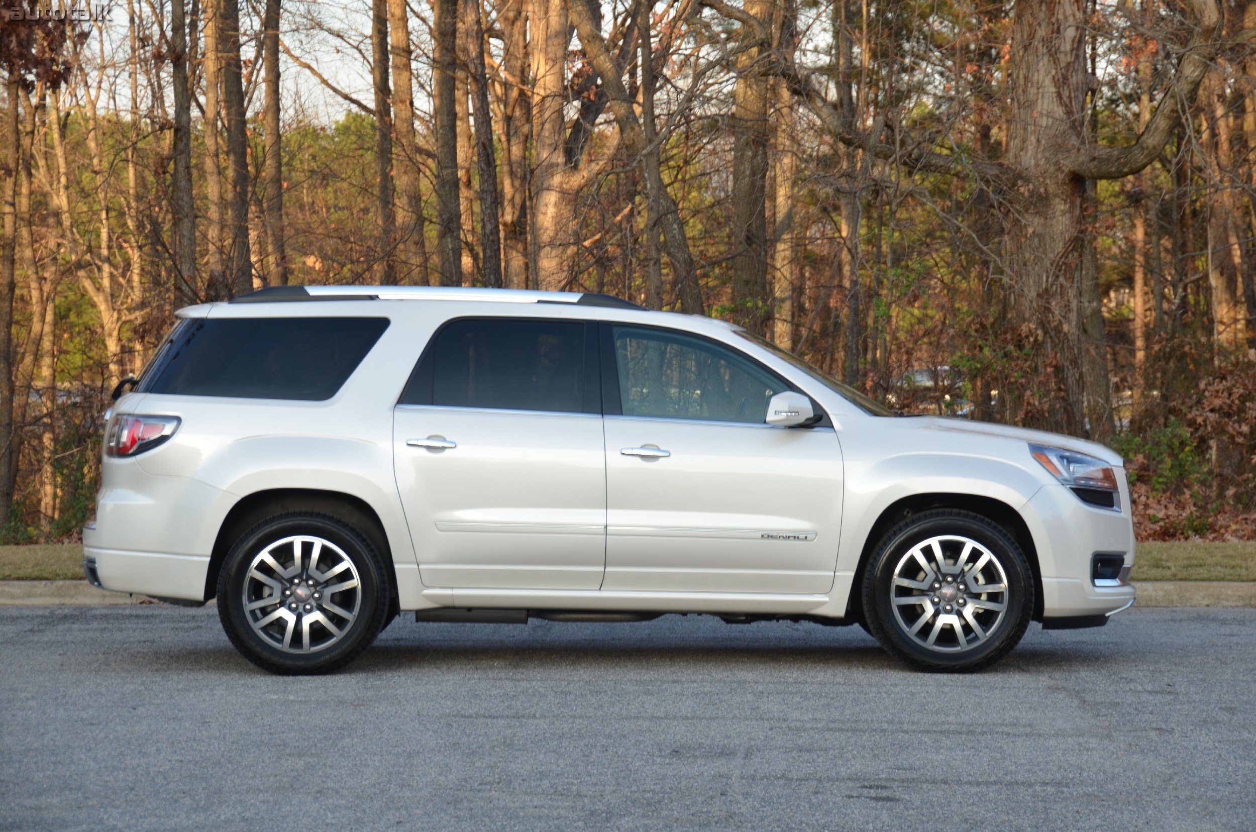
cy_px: 416
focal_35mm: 105
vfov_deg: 13.0
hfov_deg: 19.5
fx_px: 3656
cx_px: 628
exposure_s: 1/160
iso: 200
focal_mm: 70
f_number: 6.3
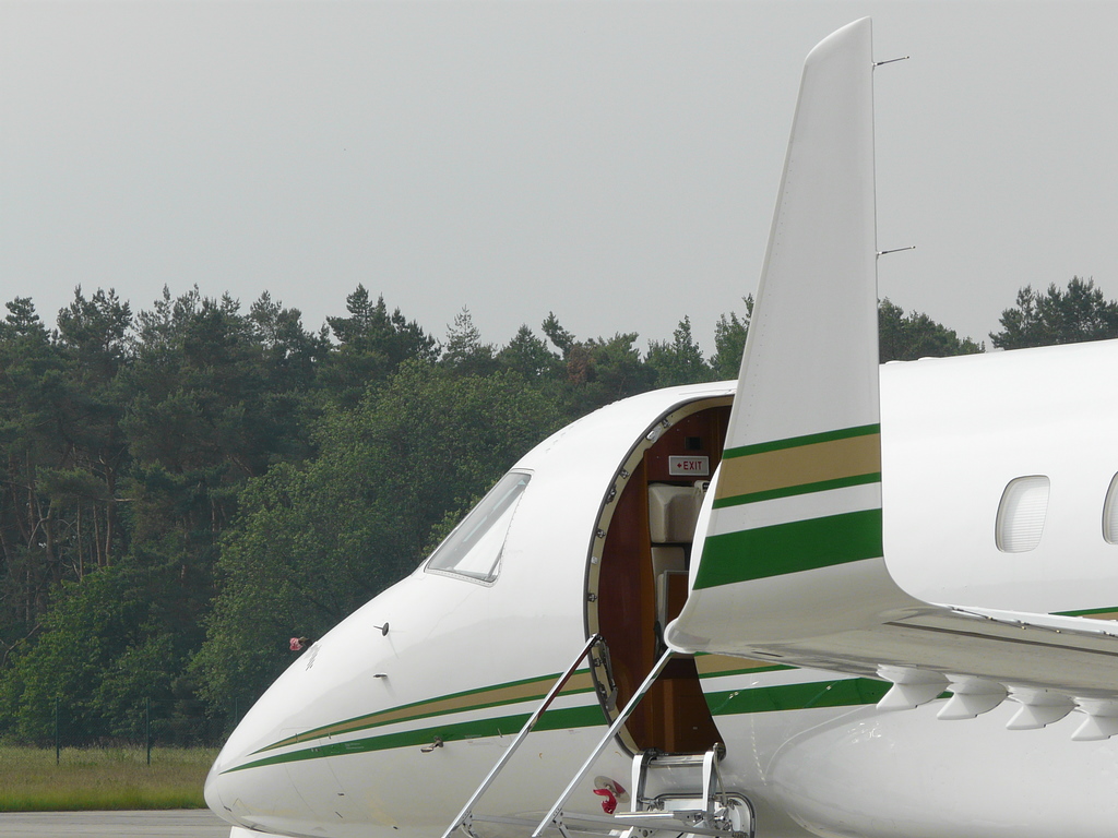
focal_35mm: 214
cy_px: 419
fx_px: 6912
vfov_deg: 6.9
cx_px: 559
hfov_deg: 9.2
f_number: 5.6
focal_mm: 35.2
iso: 100
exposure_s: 1/500
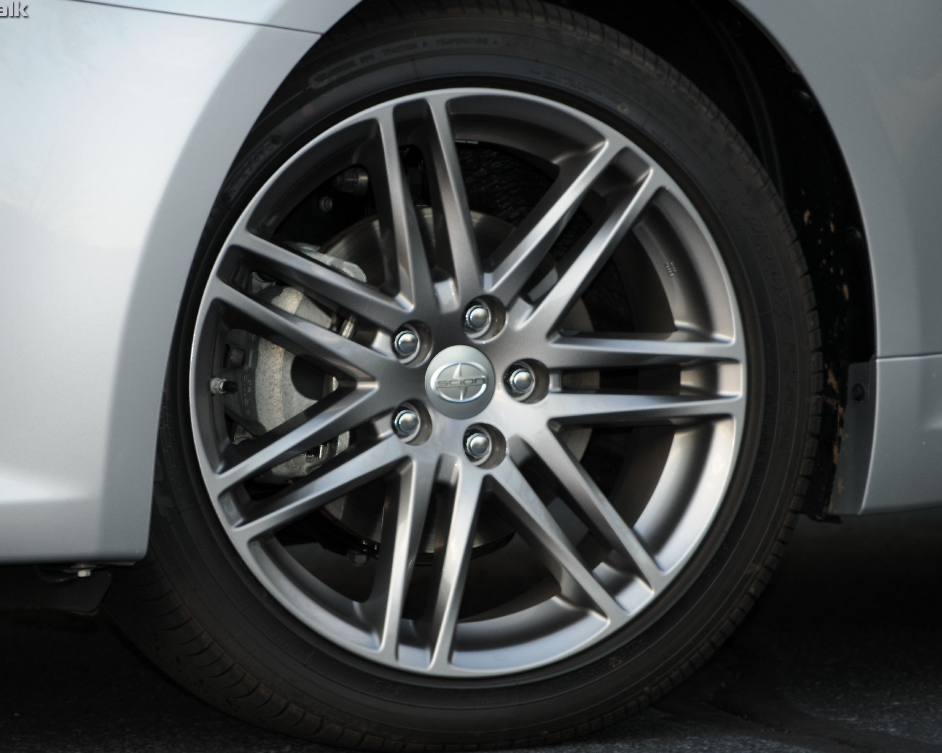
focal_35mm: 247
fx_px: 6875
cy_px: 376
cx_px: 496
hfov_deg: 7.8
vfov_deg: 6.3
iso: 200
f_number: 8
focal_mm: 145
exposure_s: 1/60
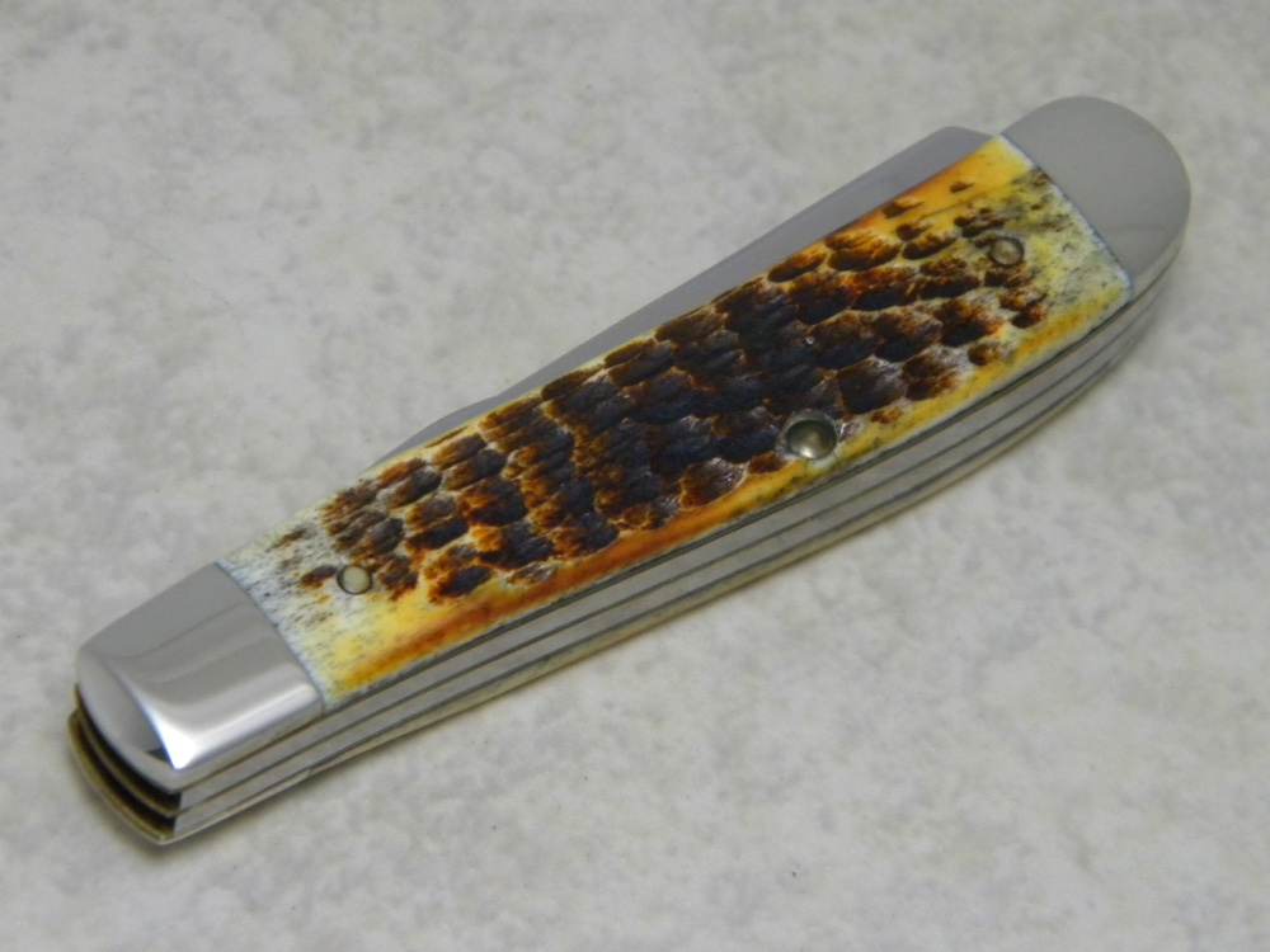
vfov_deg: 10.0
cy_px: 476
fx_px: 5430
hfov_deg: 13.3
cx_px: 635
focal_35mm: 148
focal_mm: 26.8
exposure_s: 1/20.8
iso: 400
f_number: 5
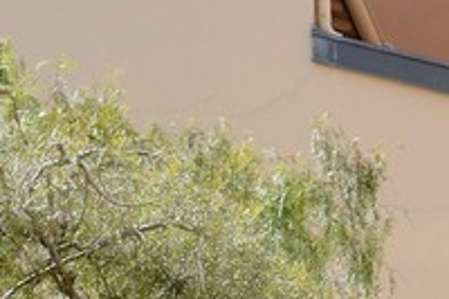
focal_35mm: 232
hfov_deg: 8.7
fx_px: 2891
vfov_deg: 5.4
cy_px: 1032
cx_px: -195
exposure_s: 1/160
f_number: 10
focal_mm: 29
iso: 200
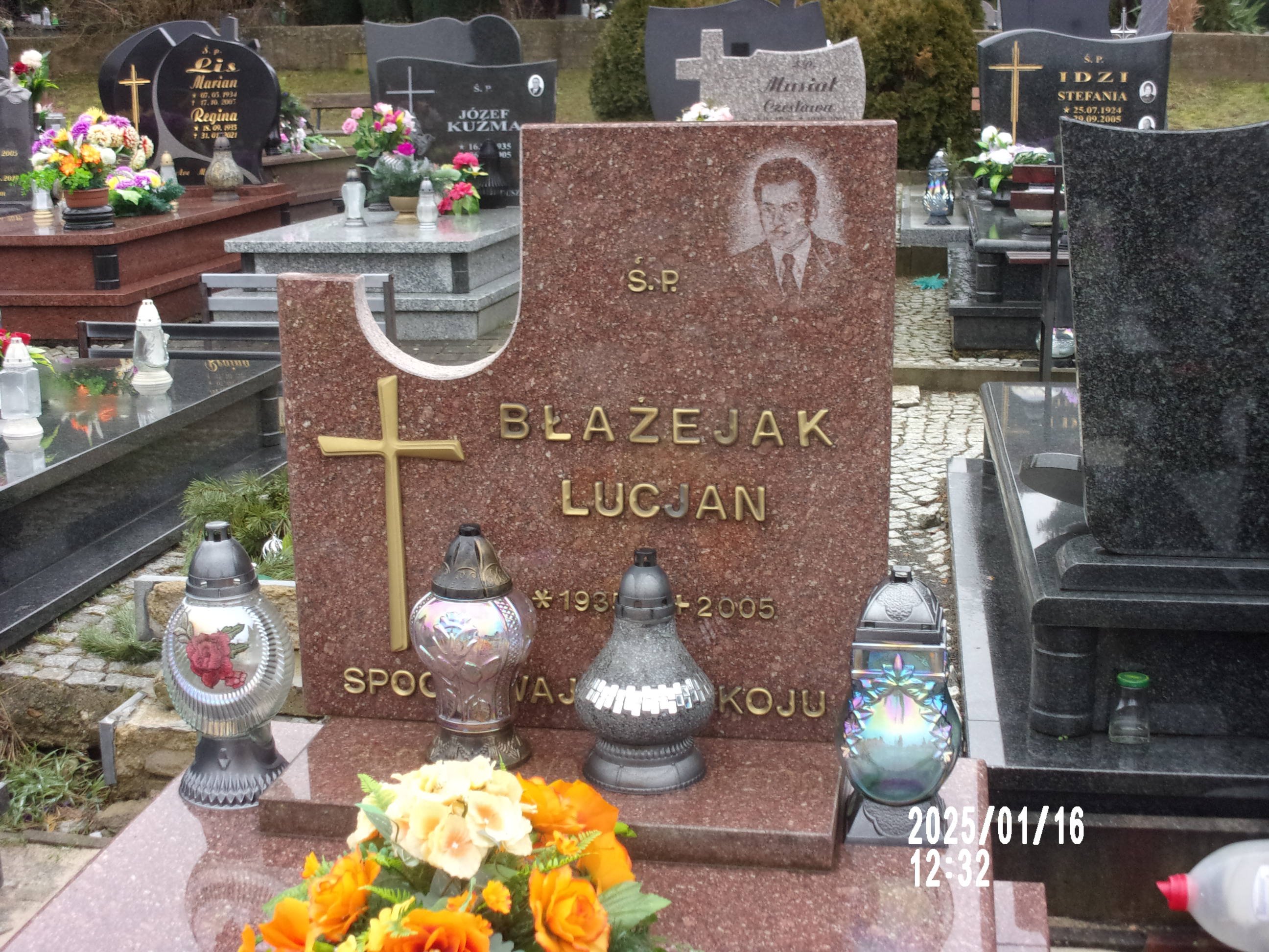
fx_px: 1943
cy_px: 476
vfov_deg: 27.5
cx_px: 634
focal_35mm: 53
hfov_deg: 36.2
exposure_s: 1/34
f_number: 4.9
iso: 140
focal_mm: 9.5
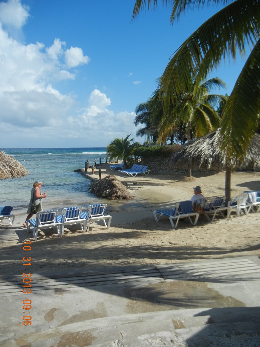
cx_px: 130
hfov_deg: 46.8
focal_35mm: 30
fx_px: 300
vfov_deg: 60.0
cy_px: 174
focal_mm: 5.4
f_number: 7
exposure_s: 1/548
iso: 160
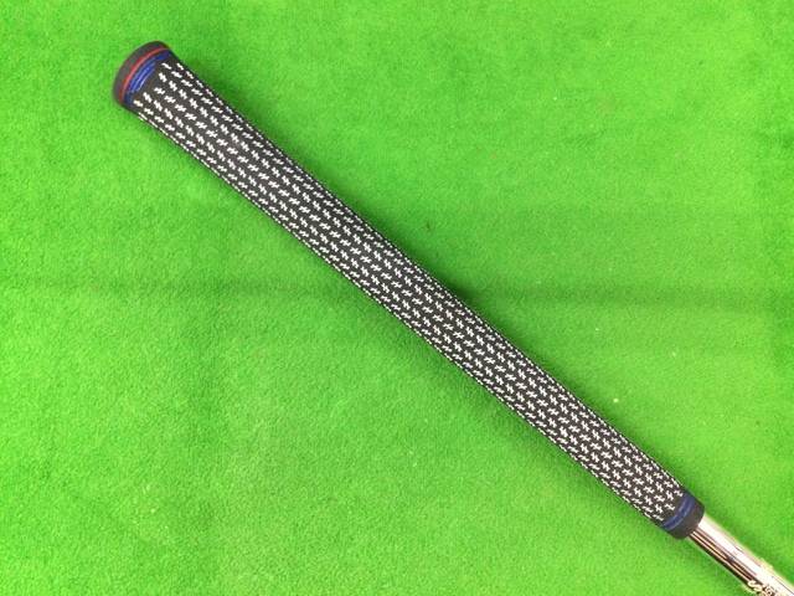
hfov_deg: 58.4
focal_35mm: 31
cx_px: 397
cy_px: 298
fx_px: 711
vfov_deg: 45.4
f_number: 2.4
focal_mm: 3.3
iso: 160
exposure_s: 1/30
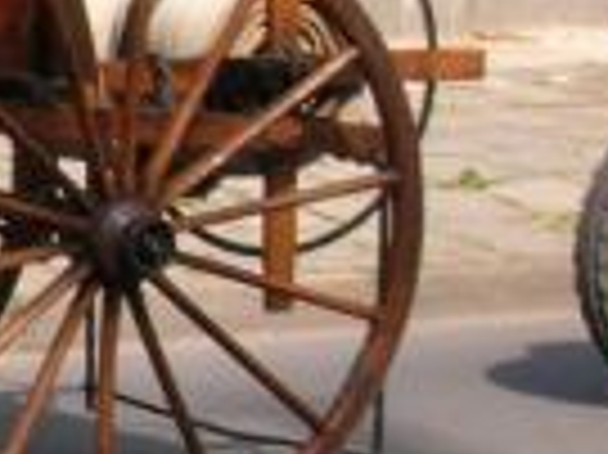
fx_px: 4808
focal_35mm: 274
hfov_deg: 7.0
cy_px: 171
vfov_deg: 5.4
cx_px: -622
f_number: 5.9
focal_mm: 9.7
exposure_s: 1/120
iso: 50
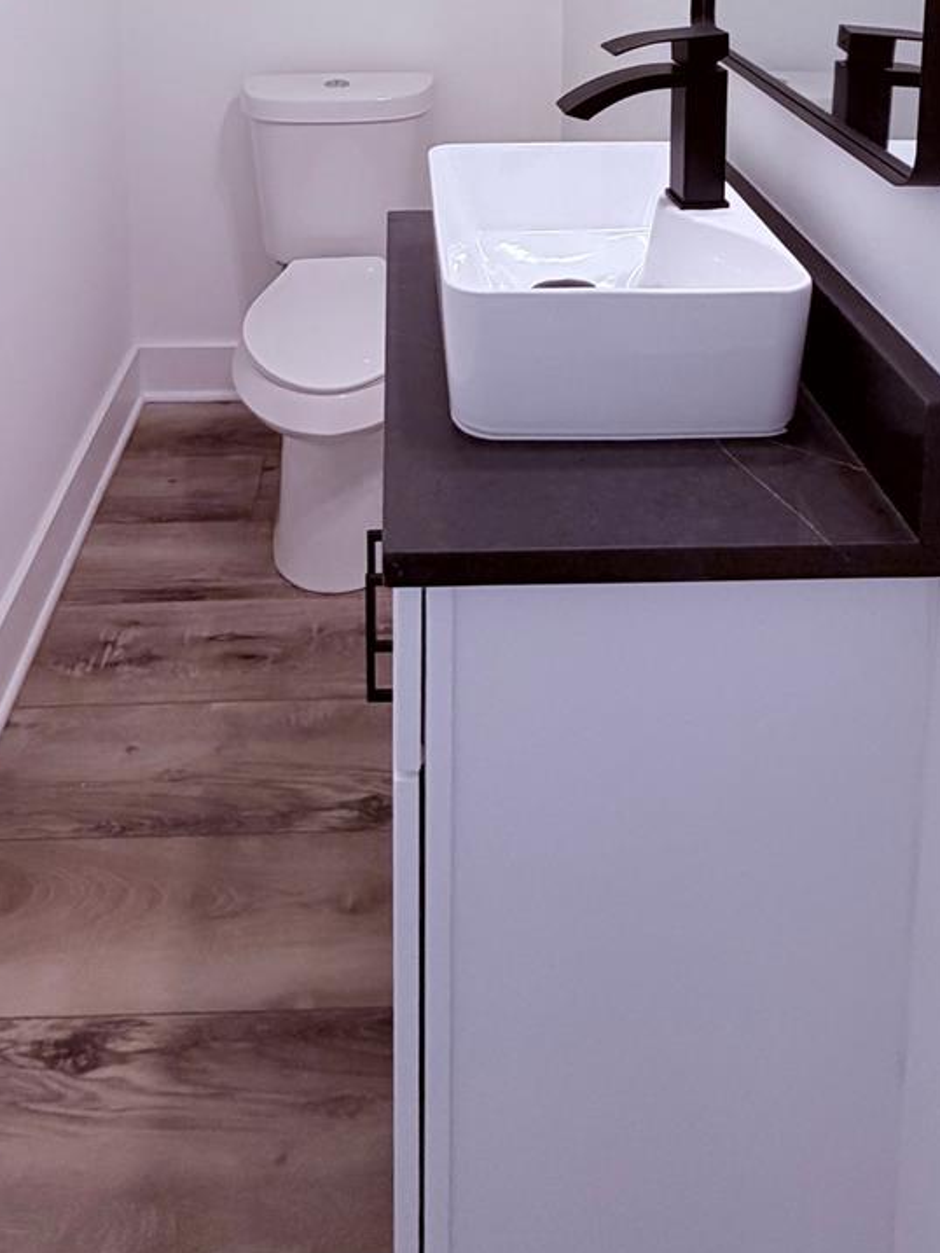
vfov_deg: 47.8
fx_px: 1086
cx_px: 419
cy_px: -42
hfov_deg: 46.7
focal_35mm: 30
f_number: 2.2
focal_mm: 2.22
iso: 125
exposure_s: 1/120
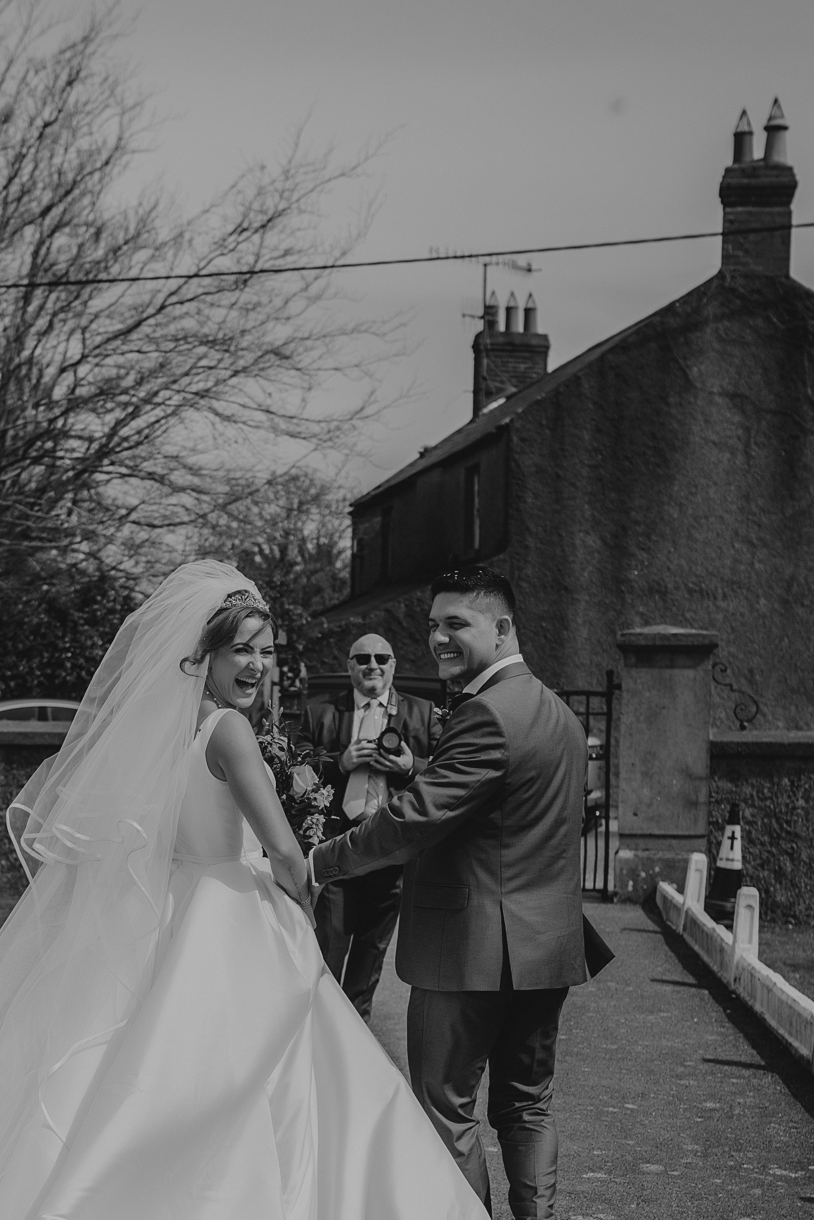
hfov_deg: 26.8
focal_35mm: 50
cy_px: 821
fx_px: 1696
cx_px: 244
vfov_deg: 39.1
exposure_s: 1/5000
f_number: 3.2
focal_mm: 35
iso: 200
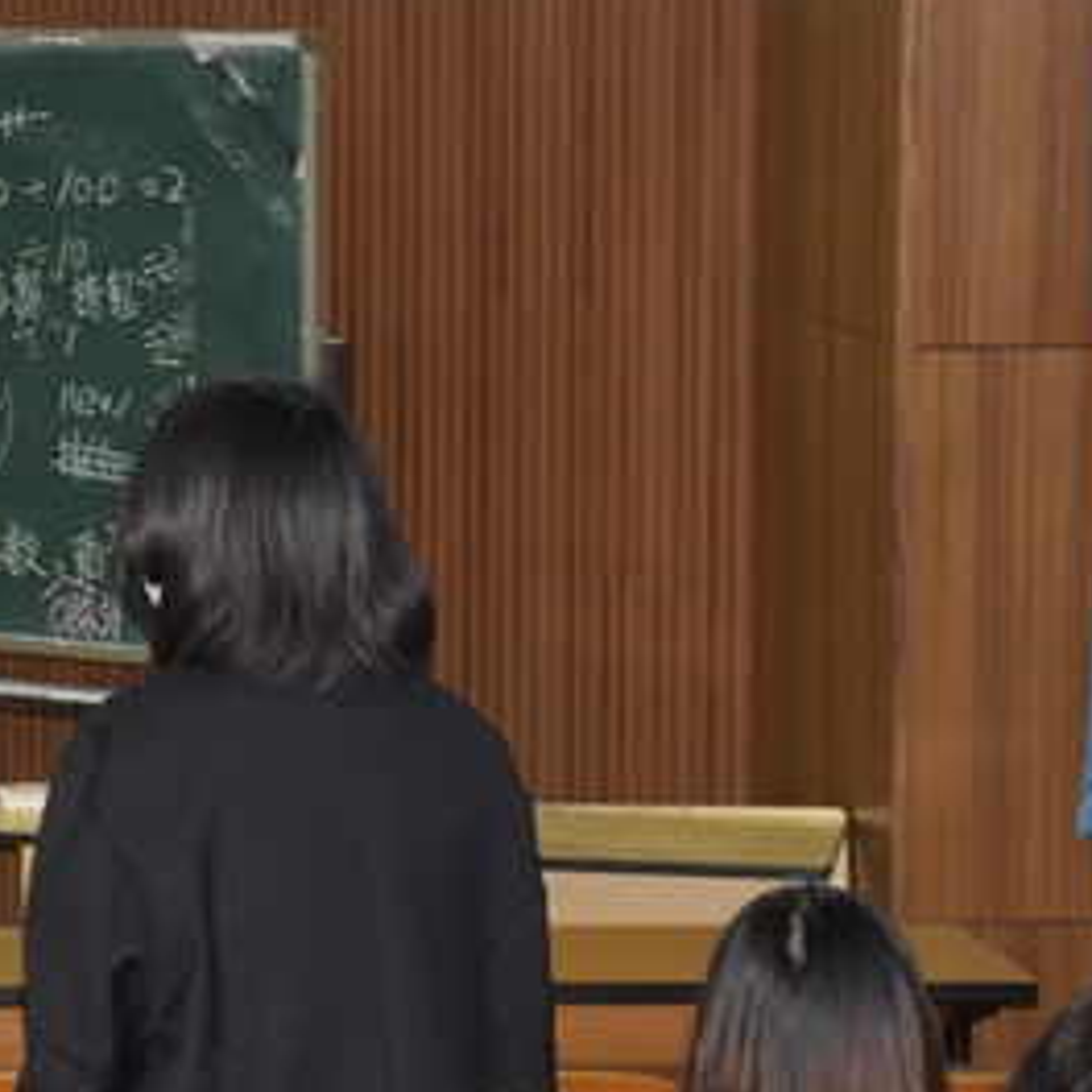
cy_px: 238
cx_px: -542
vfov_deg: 12.3
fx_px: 5068
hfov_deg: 11.8
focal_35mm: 142
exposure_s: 1/30
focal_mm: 30
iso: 560
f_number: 4
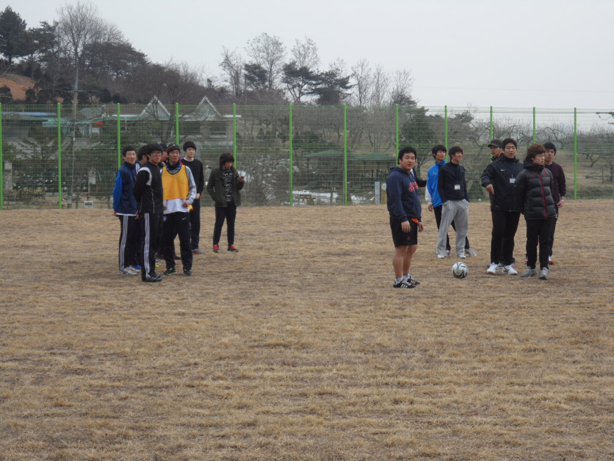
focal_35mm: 82
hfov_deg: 23.8
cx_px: 307
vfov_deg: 18.0
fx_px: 1454
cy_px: 230
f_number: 4.4
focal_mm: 15.4
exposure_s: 1/500
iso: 80
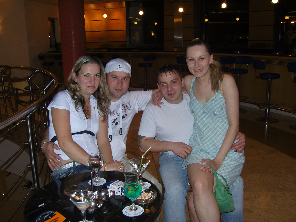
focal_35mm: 34
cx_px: 148
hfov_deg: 54.0
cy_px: 111
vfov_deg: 41.8
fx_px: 291
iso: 100
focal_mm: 7.3
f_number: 2.8
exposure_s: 1/40
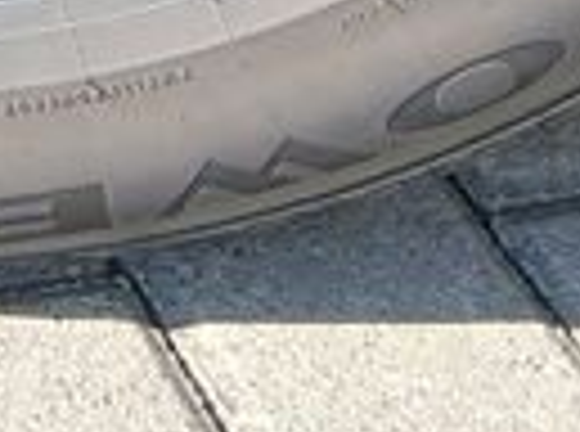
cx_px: -607
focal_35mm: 207
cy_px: -1174
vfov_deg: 6.2
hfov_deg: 9.0
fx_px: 3459
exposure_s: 1/125
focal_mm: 3.98
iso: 20
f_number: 1.8
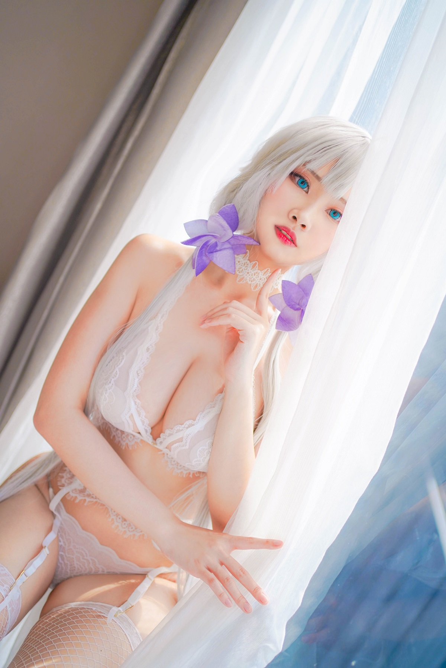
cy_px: 334
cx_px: 223
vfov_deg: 54.4
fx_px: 650
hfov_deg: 37.9
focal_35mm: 35
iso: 250
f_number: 2
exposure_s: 1/1600
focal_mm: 35
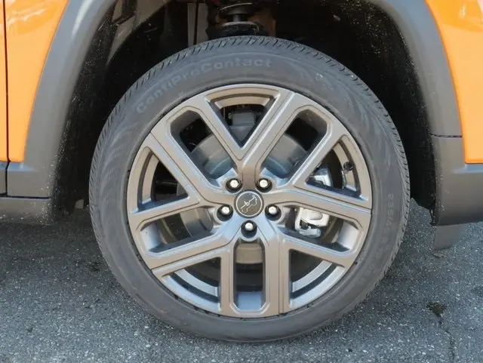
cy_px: 182
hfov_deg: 51.3
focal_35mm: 36
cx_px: 242
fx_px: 503
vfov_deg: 39.7
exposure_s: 1/60
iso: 3200
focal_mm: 18
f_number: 20
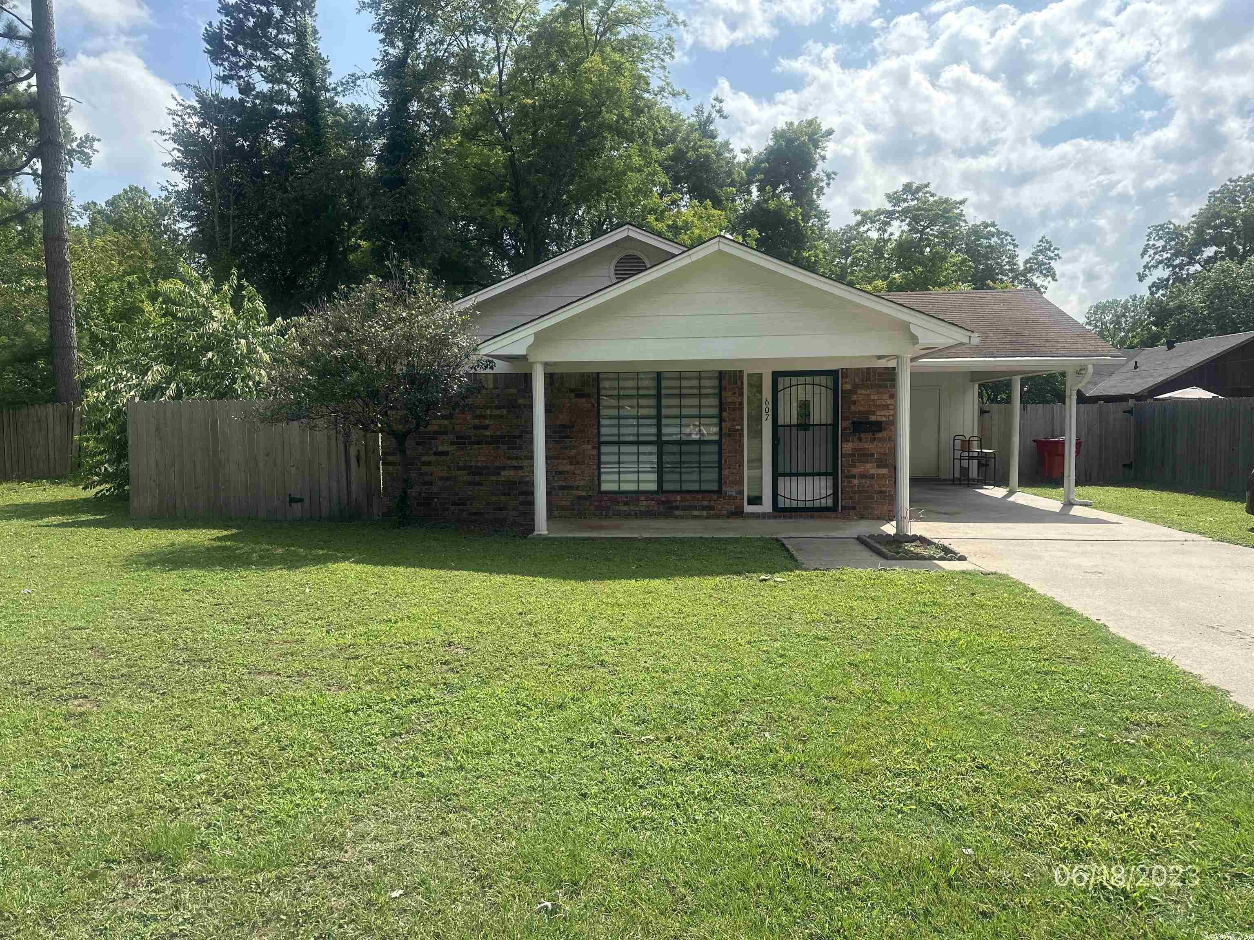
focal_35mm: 24
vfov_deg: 56.8
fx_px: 869
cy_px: 470
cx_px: 627
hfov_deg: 71.6
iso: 80
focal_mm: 6.86
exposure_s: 1/3058
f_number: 1.78
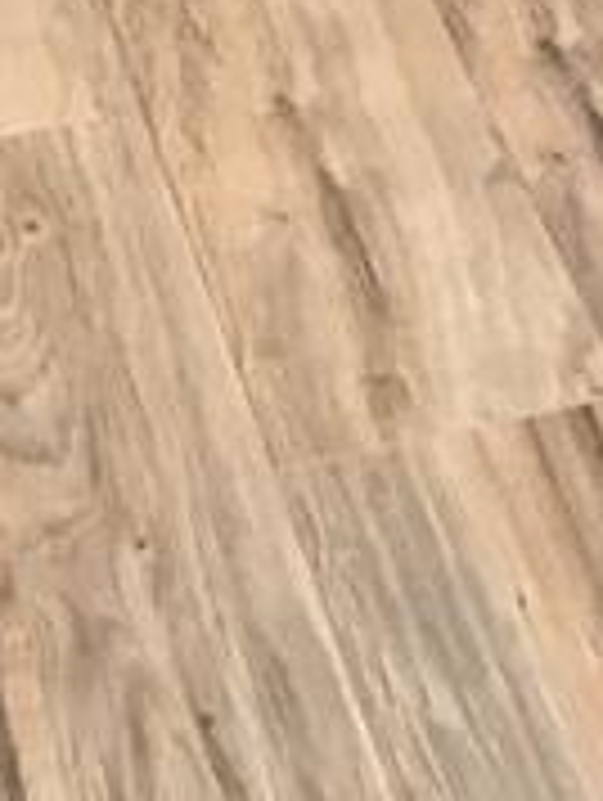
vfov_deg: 8.6
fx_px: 4518
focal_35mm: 195
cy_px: -1503
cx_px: 909
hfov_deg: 7.5
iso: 50
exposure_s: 1/30
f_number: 2.2
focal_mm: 4.15
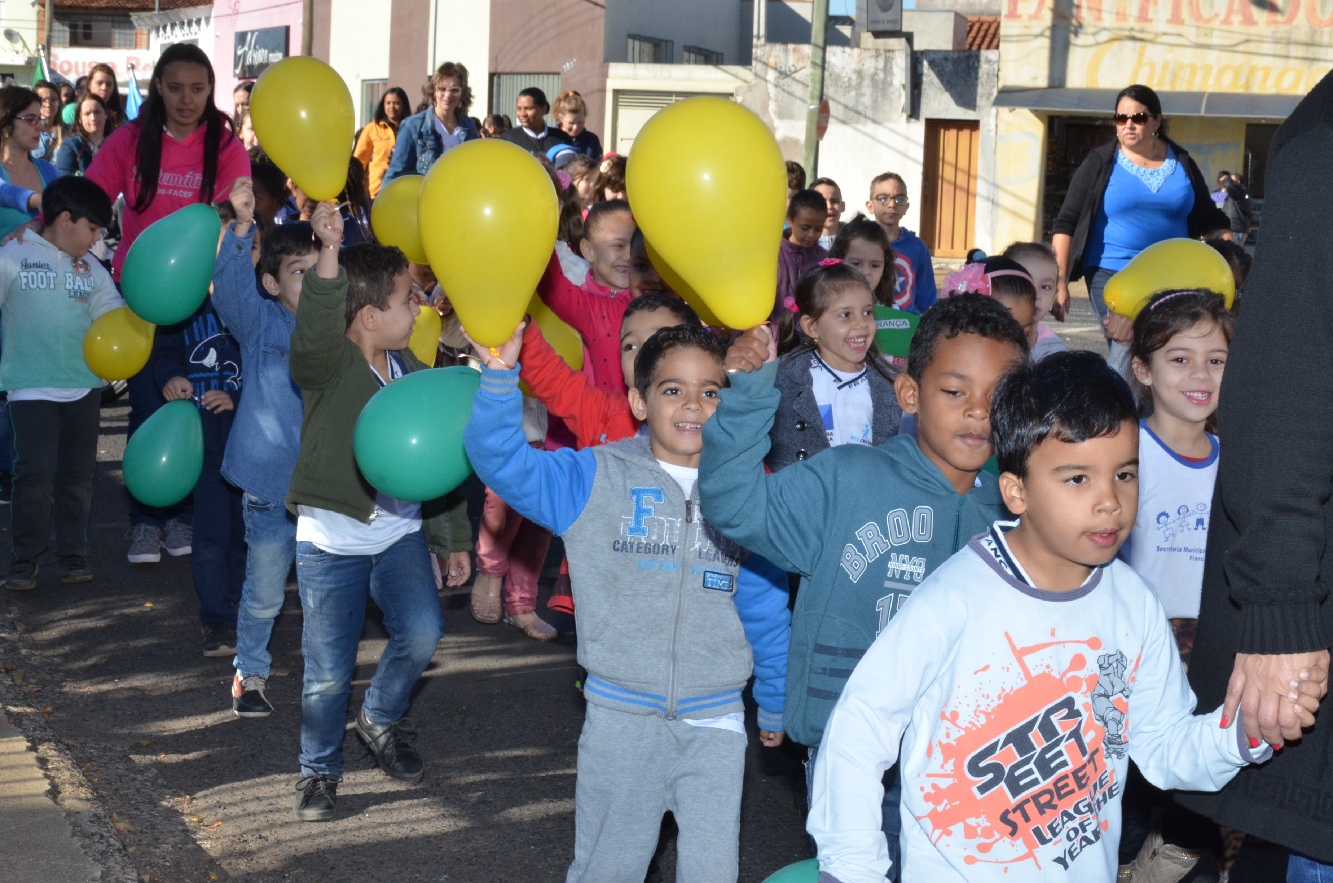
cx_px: 666
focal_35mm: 75
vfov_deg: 18.1
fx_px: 2771
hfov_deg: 27.0
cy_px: 442
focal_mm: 50
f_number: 18
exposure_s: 1/250
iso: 800
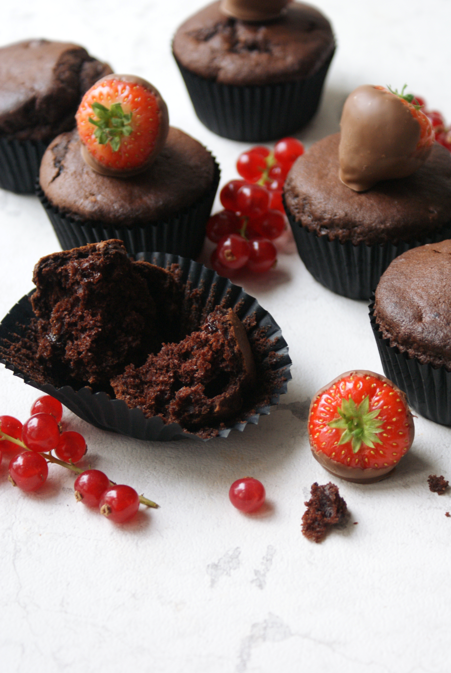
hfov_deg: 15.2
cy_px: 336
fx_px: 1686
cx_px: 226
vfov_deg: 22.6
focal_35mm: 90
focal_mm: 60
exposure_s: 1/25
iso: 400
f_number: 5.6
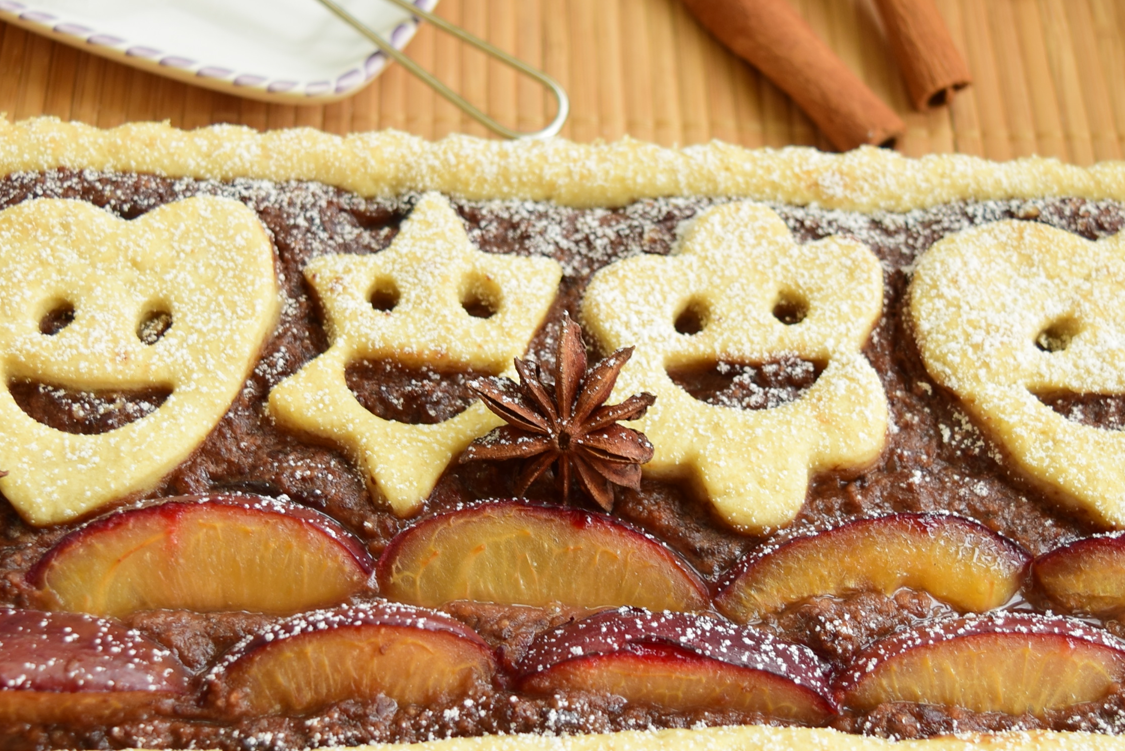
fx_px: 2250
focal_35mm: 72
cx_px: 574
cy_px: 390
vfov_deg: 18.9
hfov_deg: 28.1
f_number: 4
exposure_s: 1/15
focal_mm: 24
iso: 100
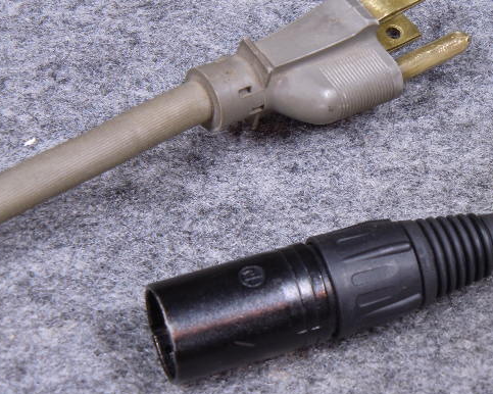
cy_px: 171
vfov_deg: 10.3
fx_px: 2188
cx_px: 230
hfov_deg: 12.9
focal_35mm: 150
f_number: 4.6
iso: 200
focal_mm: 20.9
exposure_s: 1/4
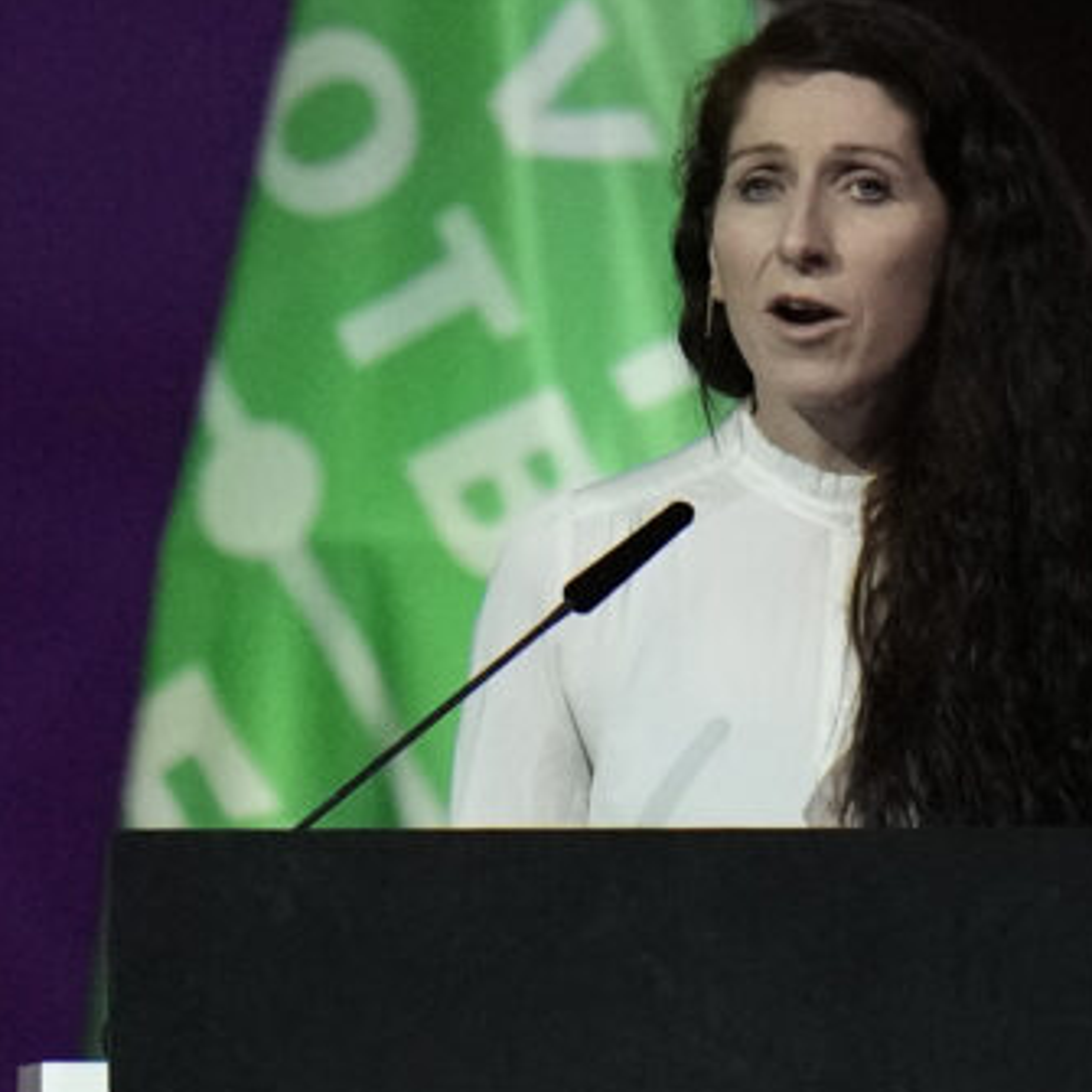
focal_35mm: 1558
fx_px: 55606
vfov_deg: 1.1
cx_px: 616
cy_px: 376
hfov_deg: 1.1
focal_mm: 400
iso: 4000
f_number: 3.5
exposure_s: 1/500
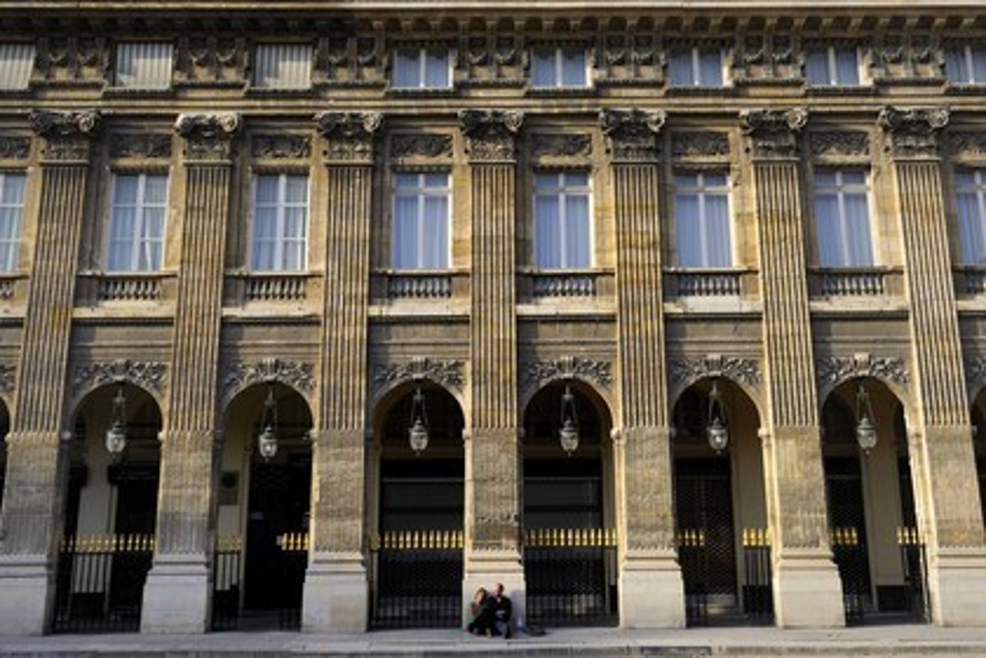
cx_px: 493
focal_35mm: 34
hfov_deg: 55.8
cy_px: 329
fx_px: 931
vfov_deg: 38.9
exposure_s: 1/160
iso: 200
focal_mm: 34
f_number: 11
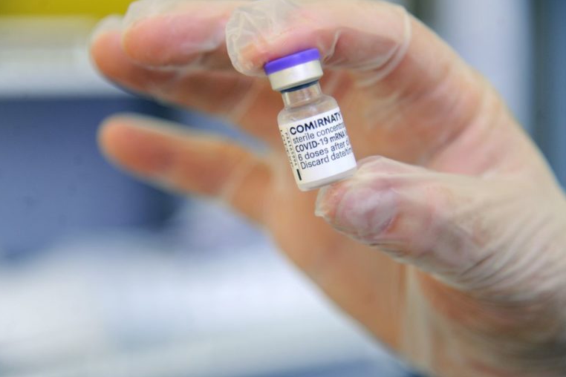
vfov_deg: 11.3
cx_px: 282
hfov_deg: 16.9
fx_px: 1902
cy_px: 188
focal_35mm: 121
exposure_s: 1/80
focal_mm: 120
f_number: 4
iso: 640
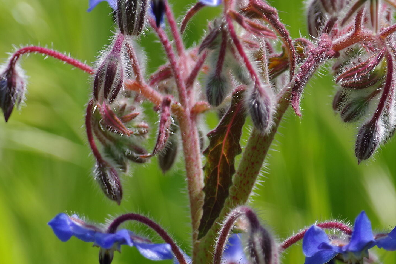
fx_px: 11340
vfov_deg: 1.3
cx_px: 291
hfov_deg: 2.0
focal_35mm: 1031
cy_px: 88
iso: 200
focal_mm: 406
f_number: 8
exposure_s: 1/400
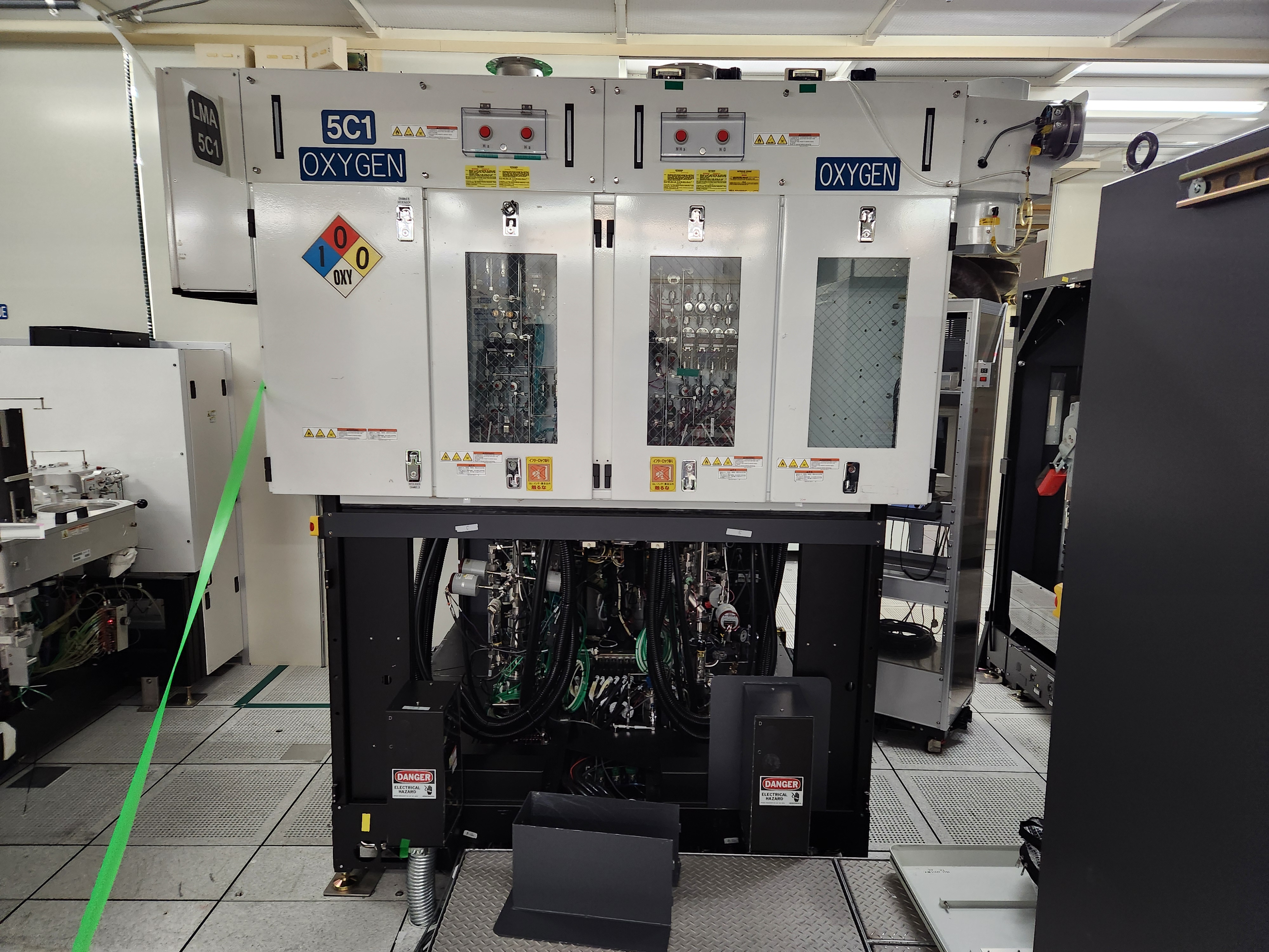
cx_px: 634
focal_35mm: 23
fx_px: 843
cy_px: 476
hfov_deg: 73.9
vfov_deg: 58.9
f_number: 1.8
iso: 400
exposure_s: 1/120
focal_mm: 5.4
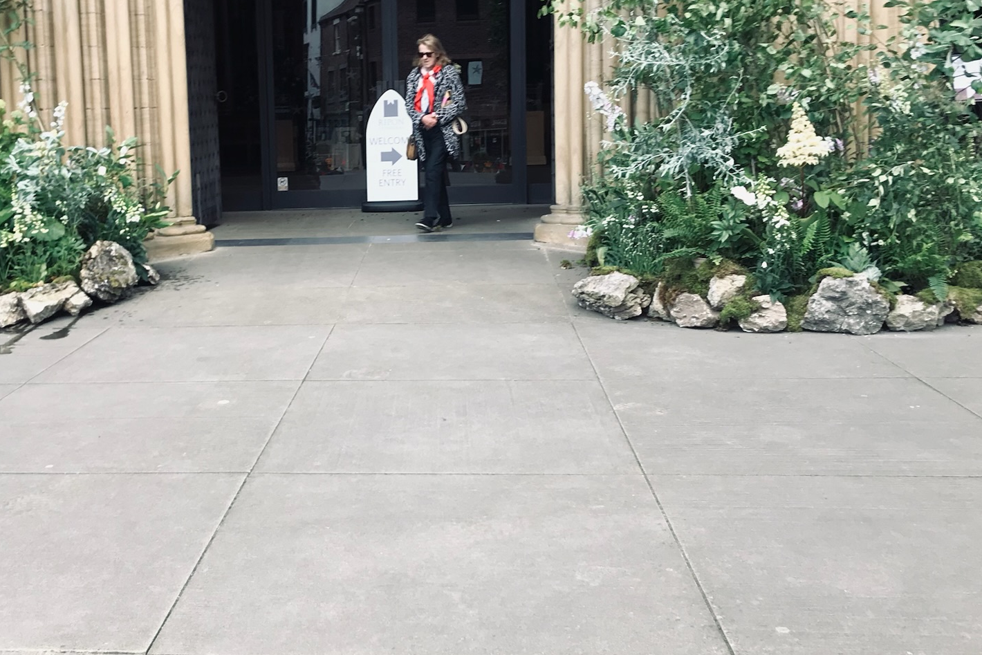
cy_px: 228
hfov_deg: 45.7
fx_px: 1146
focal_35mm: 42
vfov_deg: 31.7
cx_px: 330
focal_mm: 3.99
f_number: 1.8
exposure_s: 1/131
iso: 20
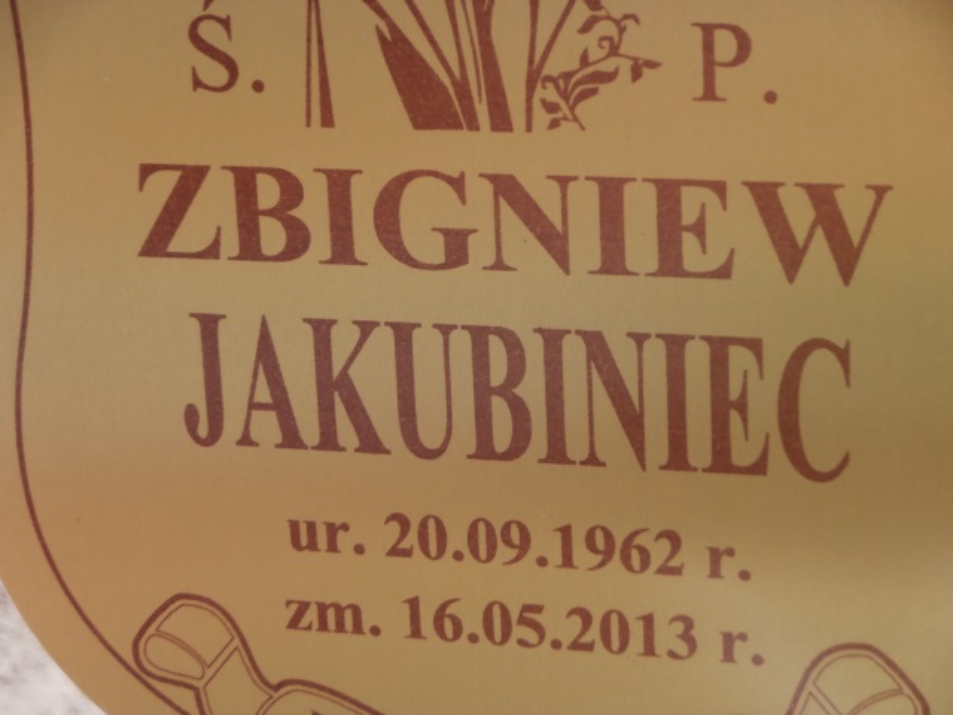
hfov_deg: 17.9
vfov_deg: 13.5
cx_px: 476
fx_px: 3028
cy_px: 358
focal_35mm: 110
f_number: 5.4
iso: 100
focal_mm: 19.54
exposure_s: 1/200
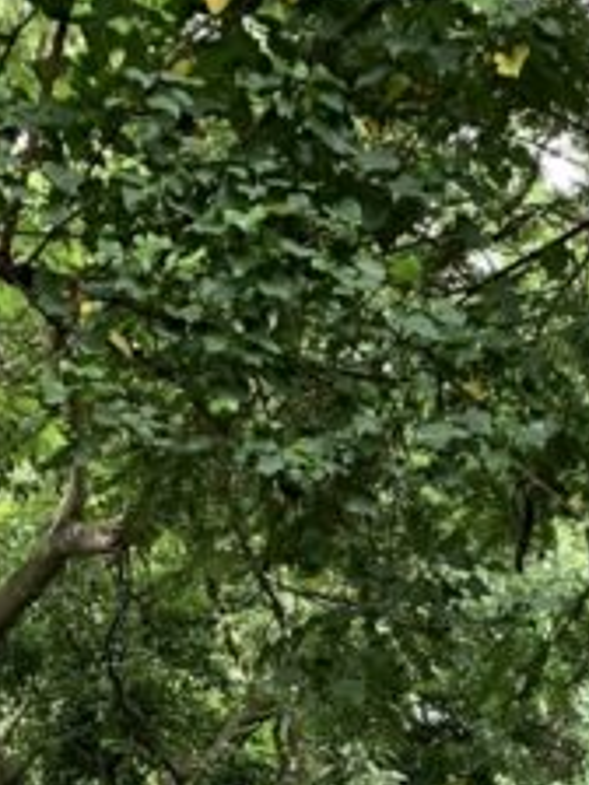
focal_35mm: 119
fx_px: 2700
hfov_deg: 12.1
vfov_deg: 13.3
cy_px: 1745
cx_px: 754
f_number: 1.8
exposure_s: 1/121
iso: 80
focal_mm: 4.25
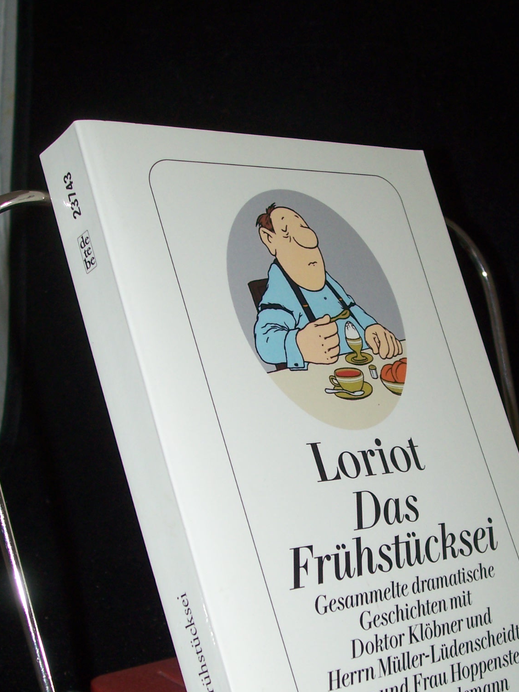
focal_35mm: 64
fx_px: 1279
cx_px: 346
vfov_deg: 30.0
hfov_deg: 22.8
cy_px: 480
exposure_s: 1/60
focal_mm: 7
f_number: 2.8
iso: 80
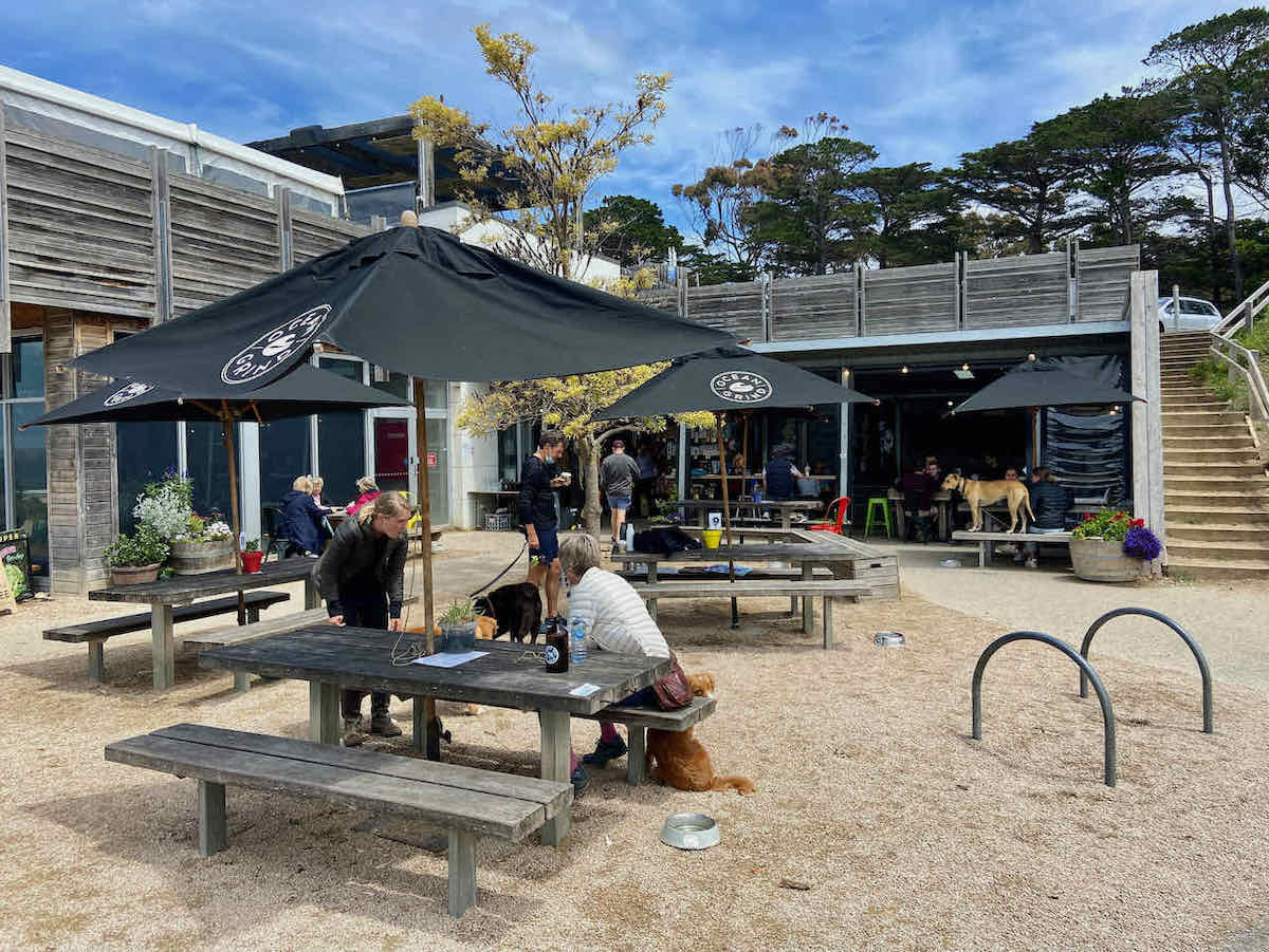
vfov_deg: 53.1
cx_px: 634
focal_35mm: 26
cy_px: 476
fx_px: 954
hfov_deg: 67.3
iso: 32
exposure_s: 1/2105
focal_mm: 4.25
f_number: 1.8
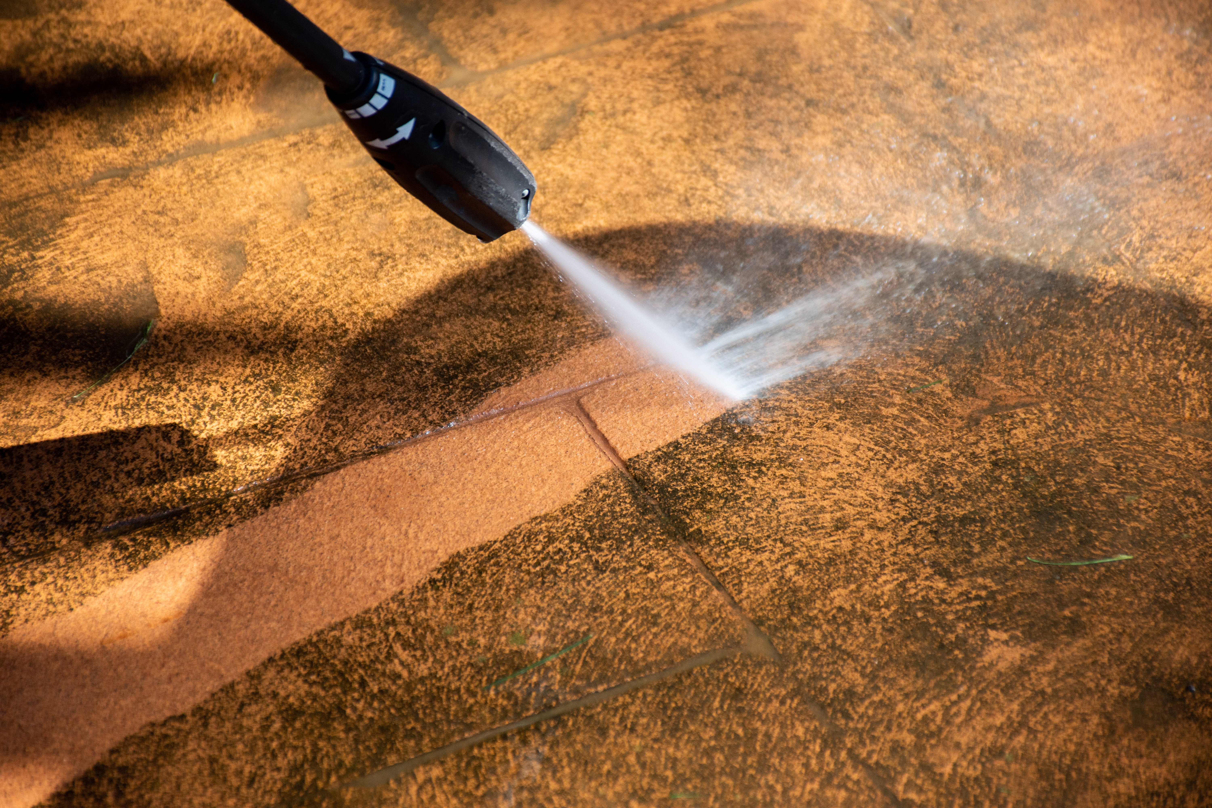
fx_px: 5656
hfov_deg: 12.2
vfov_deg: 8.2
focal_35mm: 168
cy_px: 404
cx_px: 606
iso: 320
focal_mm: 112
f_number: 5.6
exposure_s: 1/800
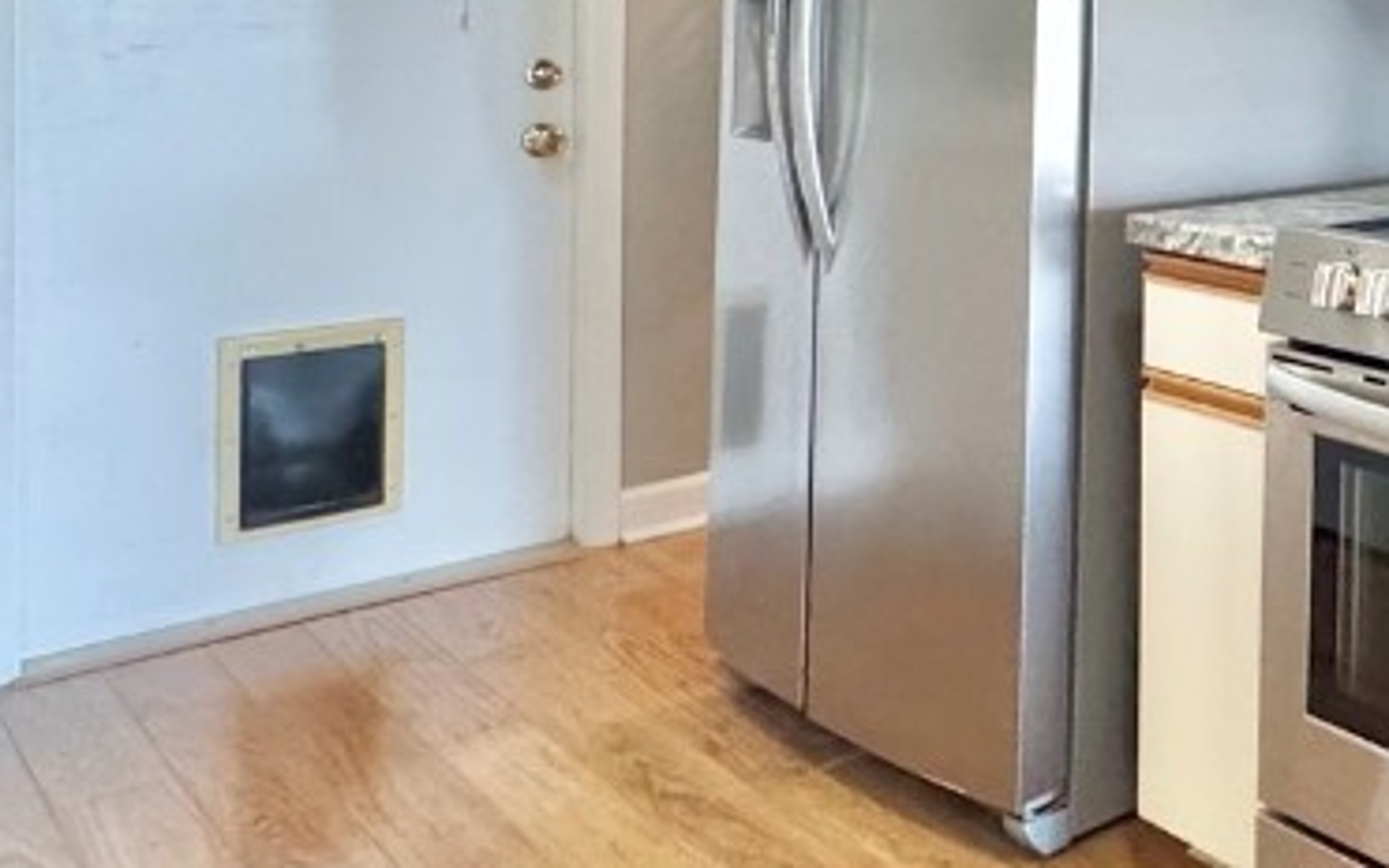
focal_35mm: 41
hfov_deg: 35.9
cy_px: 34
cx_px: 1722
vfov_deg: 29.5
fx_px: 1552
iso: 640
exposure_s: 1/60
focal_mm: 2.22
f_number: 2.2
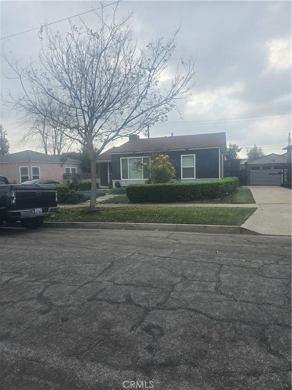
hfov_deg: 58.9
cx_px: 146
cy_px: 195
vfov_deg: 73.9
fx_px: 259
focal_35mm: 23
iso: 12
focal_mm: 6.3
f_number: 1.7
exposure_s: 1/430
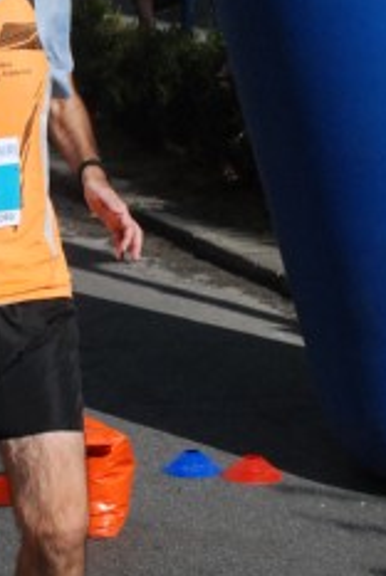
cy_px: 220
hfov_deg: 10.1
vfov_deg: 15.1
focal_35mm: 135
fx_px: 2169
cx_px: 28
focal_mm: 35
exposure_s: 1/2000
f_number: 9
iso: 1000
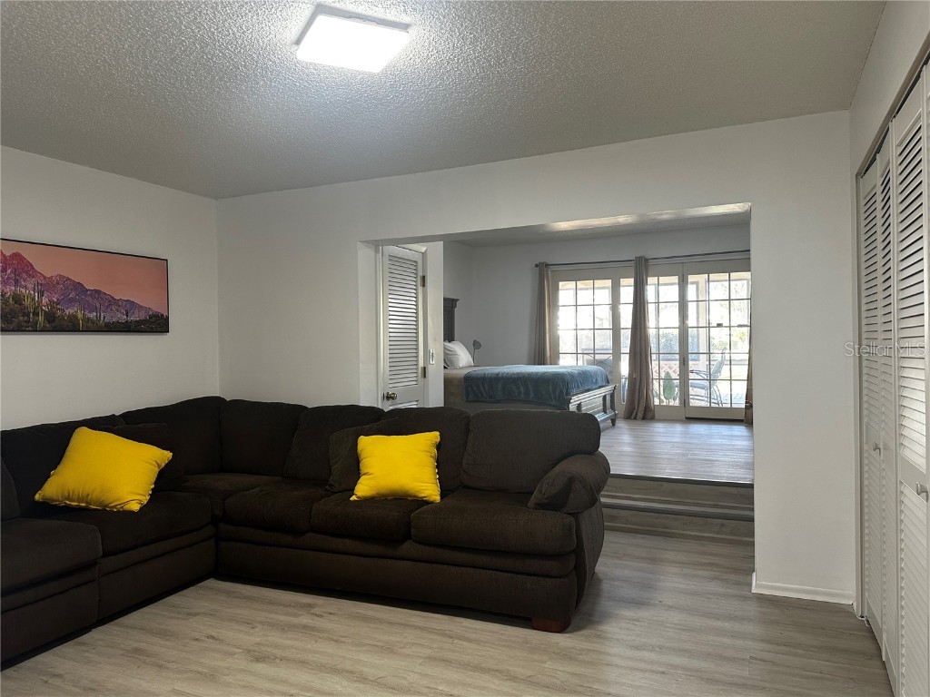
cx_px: 465
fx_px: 645
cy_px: 348
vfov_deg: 56.8
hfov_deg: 71.6
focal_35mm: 24
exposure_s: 1/60
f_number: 1.78
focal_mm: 6.86
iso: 125
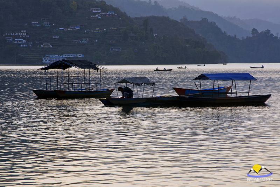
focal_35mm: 158
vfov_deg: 8.7
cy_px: 94
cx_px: 140
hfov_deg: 13.1
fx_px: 1224
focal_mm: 105
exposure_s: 1/160
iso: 160
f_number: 7.1
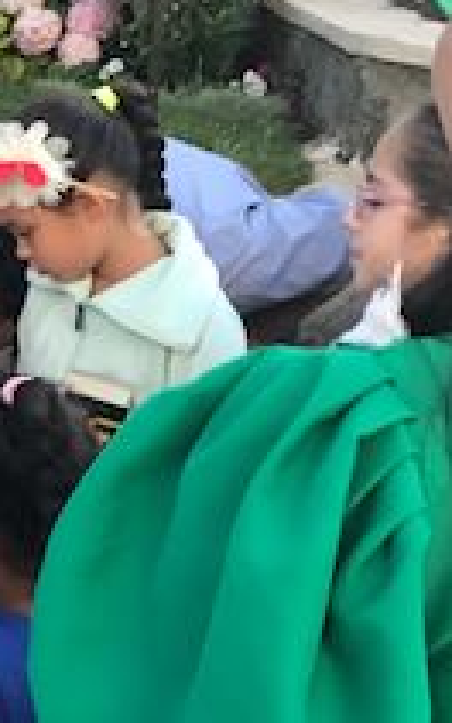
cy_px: 370
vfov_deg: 23.0
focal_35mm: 90
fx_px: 1773
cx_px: -445
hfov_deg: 12.7
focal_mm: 3.99
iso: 20
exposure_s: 1/176
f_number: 1.8
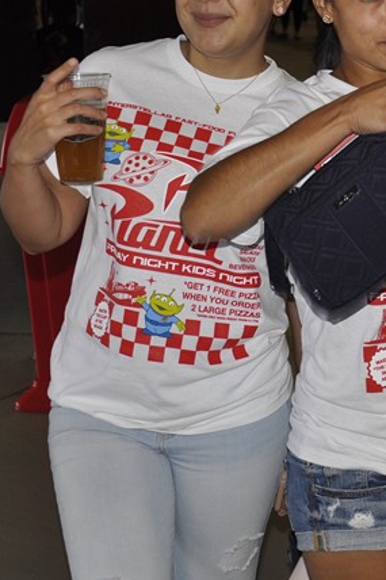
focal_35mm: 98
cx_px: 360
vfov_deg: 20.8
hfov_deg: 13.8
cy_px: 241
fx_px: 1577
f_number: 4
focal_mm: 28
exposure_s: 1/60
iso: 400
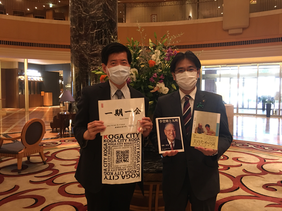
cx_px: 141
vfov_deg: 48.2
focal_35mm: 29
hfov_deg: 61.7
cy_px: 106
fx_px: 236
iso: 50
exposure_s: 1/4
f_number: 2.2
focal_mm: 4.15
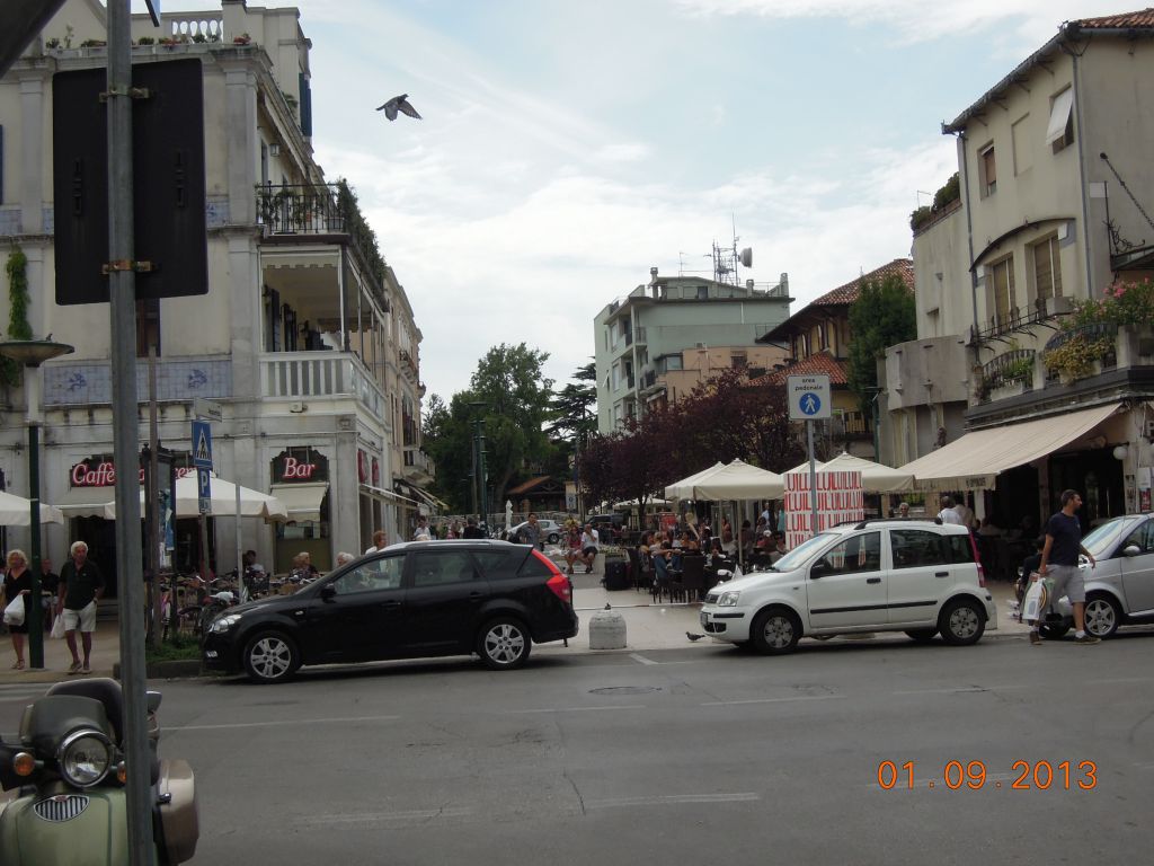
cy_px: 433
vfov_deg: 32.2
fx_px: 1500
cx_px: 577
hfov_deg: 42.1
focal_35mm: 45
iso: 160
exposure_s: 1/1250
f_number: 4.5
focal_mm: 8.1
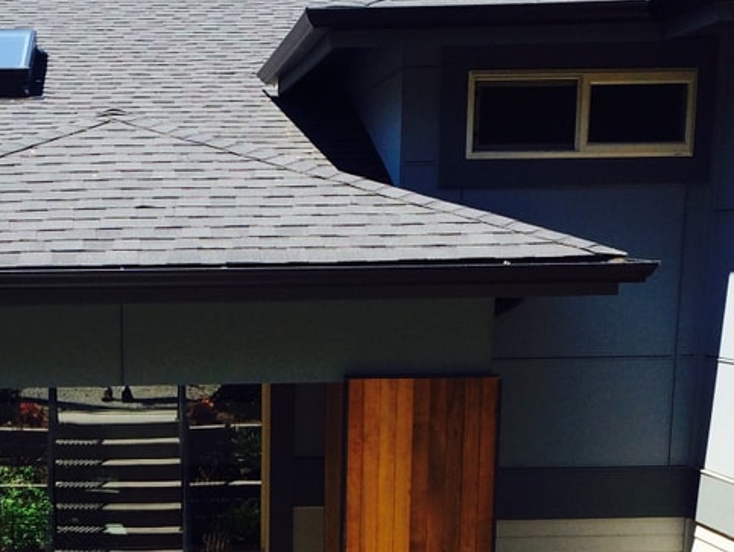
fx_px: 1698
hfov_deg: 24.1
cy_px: 643
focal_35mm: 80
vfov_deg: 17.7
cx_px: 166
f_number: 2.2
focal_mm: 4.15
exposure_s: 1/892
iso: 32
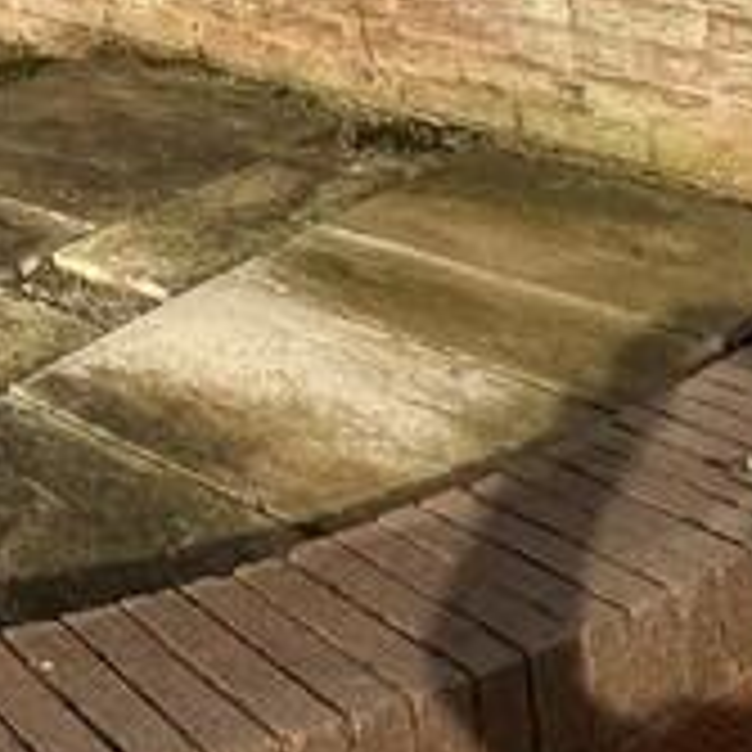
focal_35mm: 76
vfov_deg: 16.7
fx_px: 1868
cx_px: -702
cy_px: -784
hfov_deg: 17.3
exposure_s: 1/1160
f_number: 2.2
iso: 50
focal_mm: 2.22
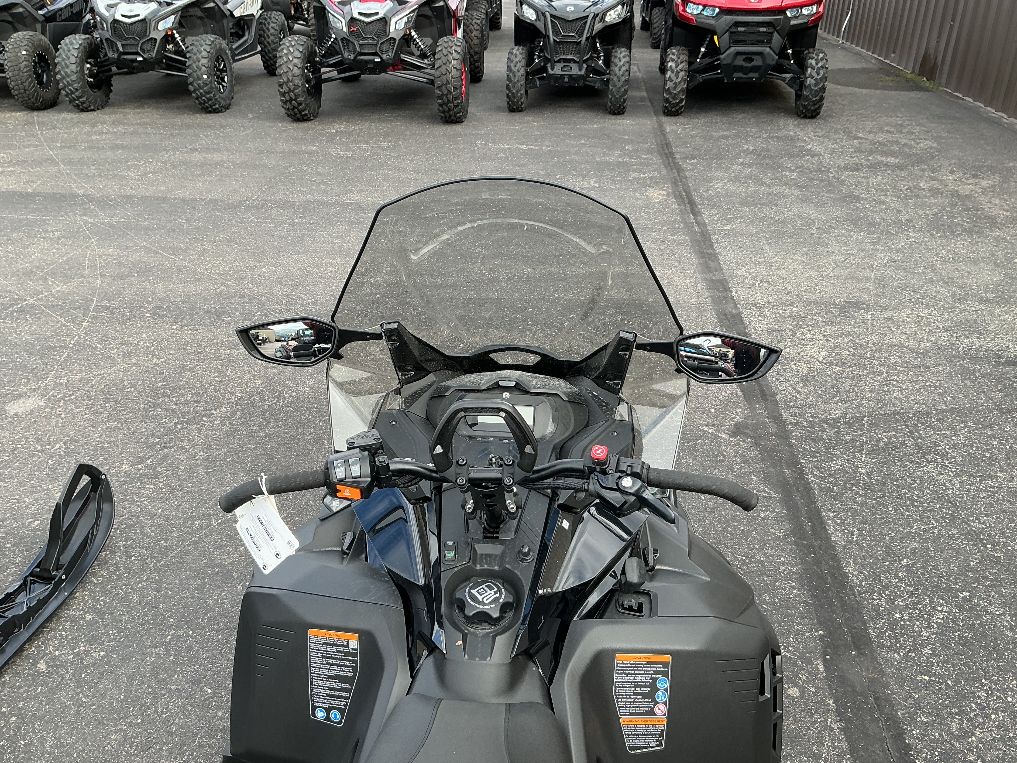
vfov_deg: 45.4
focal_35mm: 31
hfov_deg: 58.3
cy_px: 387
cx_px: 492
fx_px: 911
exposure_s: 1/177
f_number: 1.8
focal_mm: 3
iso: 20
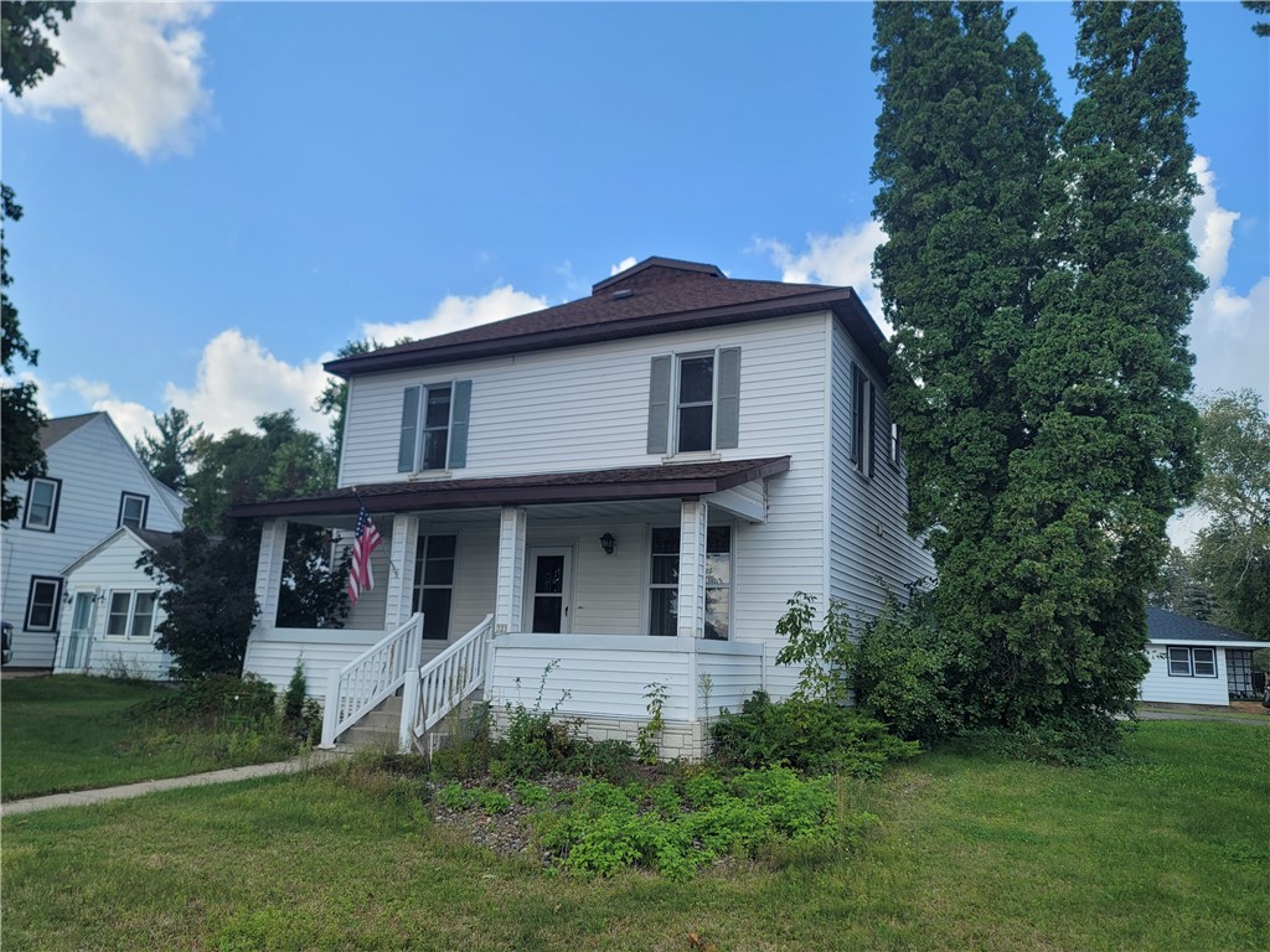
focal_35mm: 25
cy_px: 476
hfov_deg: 69.4
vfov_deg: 54.9
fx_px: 917
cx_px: 635
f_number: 1.8
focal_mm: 7
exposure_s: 1/548
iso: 20
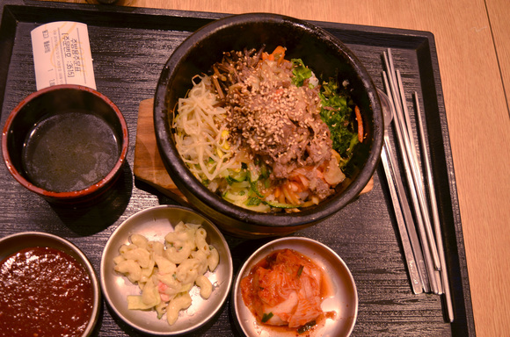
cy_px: 168
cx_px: 255
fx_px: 509
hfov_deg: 53.2
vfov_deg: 36.7
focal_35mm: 36
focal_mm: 24
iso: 200
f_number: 4
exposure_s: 1/30
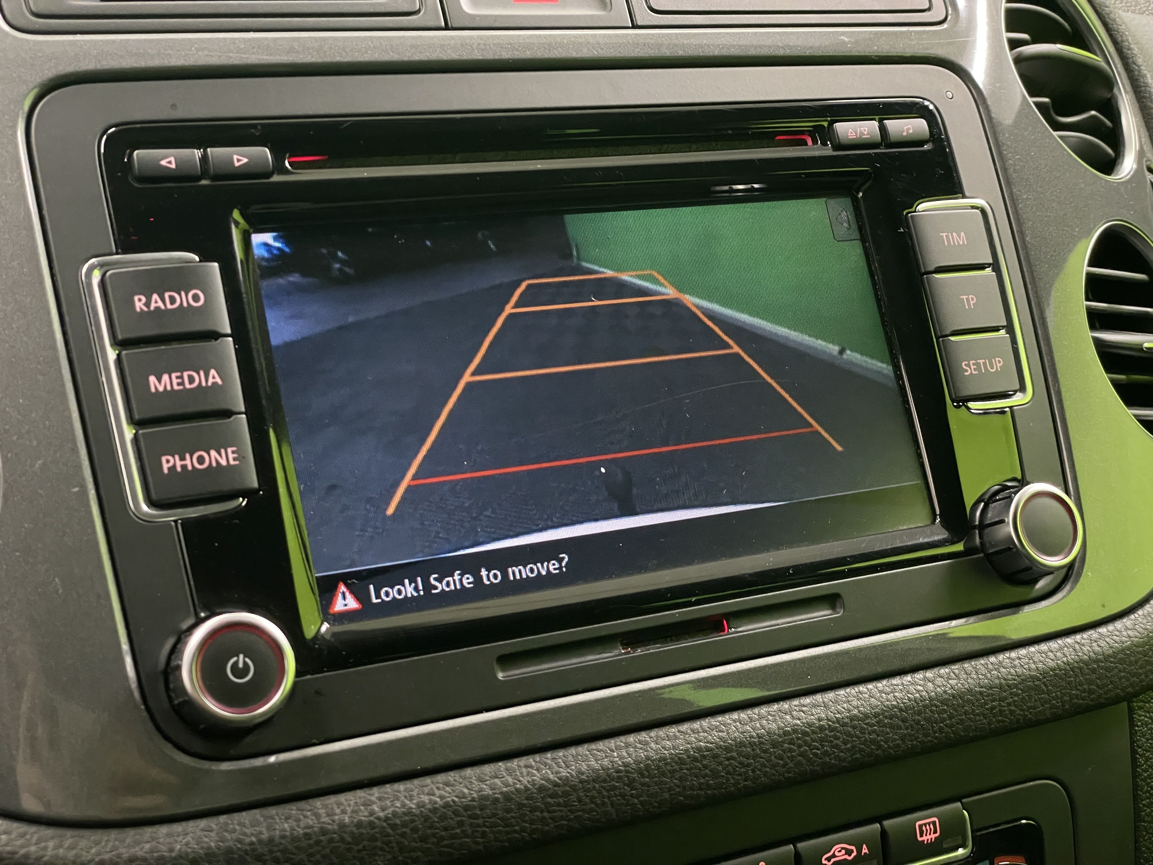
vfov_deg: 28.0
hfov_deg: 36.8
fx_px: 1732
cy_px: 432
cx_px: 576
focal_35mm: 52
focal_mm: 6
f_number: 2
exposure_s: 1/50
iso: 800
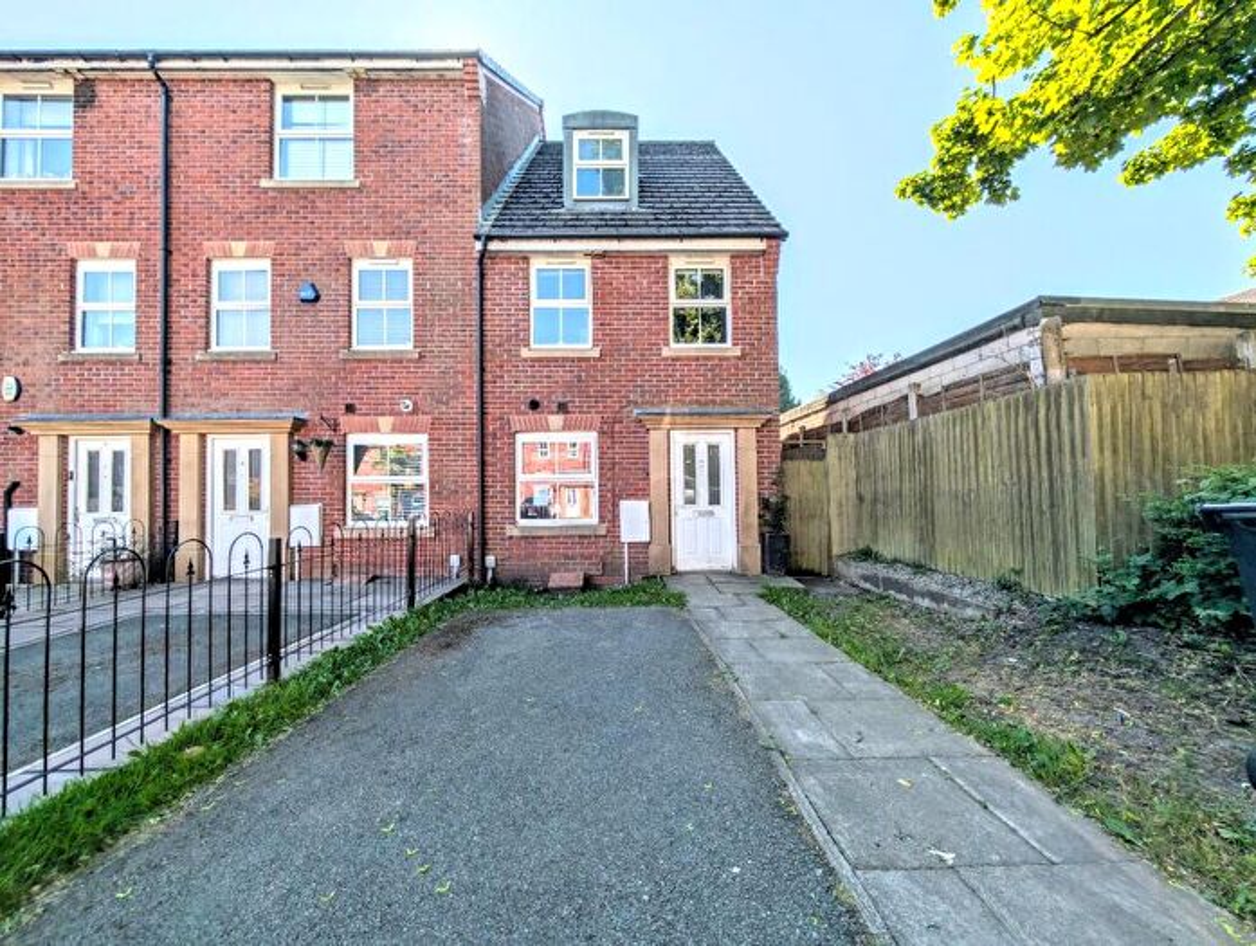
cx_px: 628
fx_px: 436
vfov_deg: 94.7
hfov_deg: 110.4
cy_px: 473
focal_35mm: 12
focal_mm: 2.02
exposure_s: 1/2227
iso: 53
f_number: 1.7
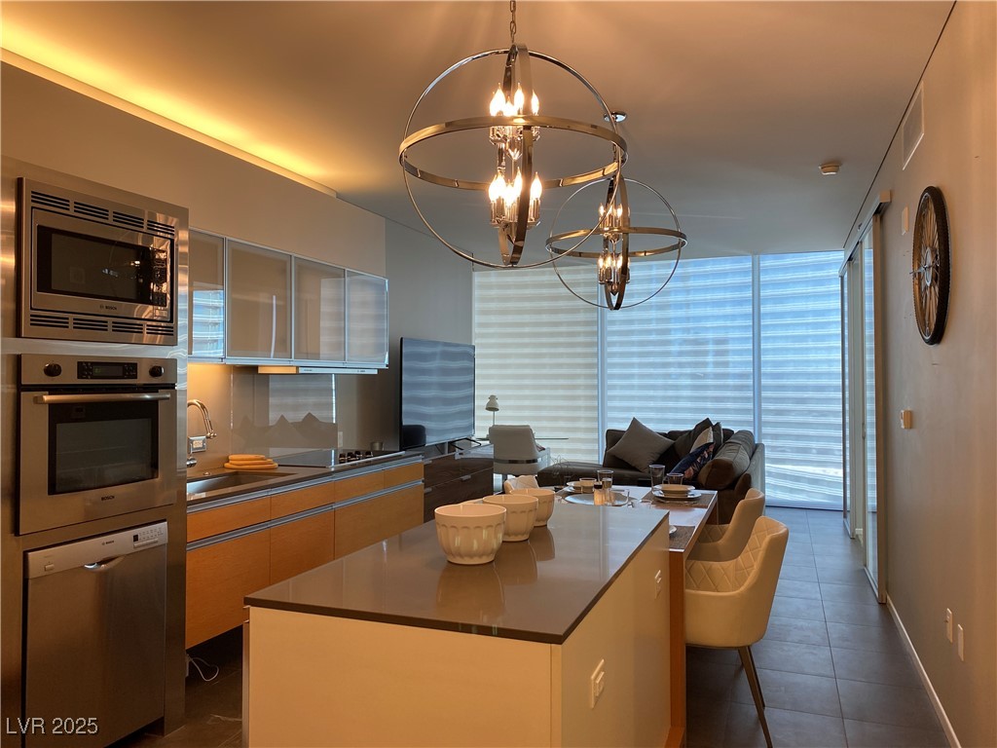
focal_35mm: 26
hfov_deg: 67.3
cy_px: 374
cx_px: 498
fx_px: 749
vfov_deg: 53.1
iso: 100
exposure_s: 1/120
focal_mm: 4.25
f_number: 1.8
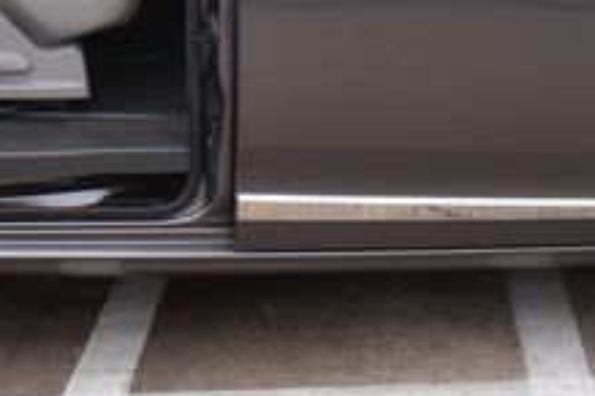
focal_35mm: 79
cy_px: -138
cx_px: -71
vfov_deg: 16.2
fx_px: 1306
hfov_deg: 23.9
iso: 400
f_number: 10
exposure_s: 1/200
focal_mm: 18
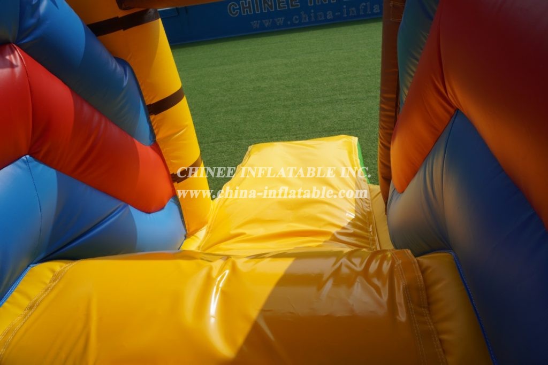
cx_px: 274
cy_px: 182
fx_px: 365
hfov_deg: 73.7
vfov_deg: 53.1
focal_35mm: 24
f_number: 7.1
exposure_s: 1/500
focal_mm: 16
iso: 100
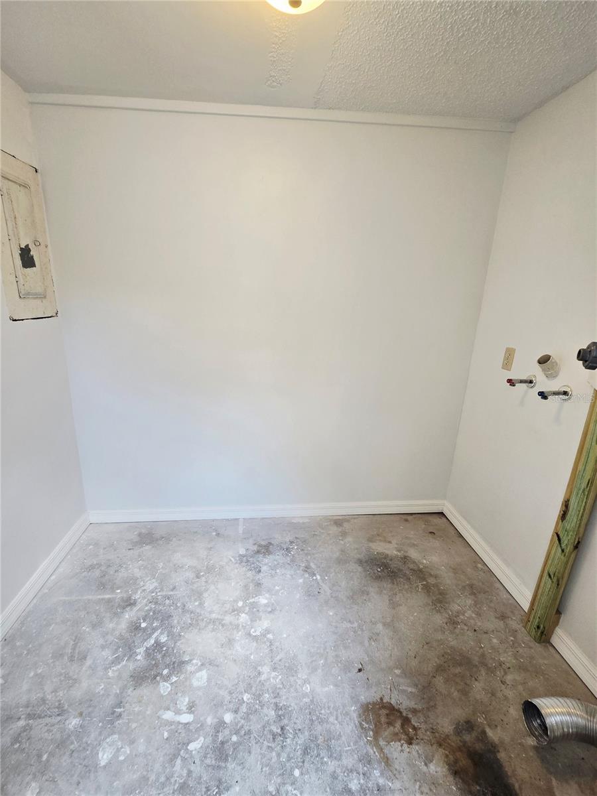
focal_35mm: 13
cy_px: 398
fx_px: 299
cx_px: 298
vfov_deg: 106.2
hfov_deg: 89.9
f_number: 2.2
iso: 80
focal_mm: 2.2
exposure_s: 1/60.2
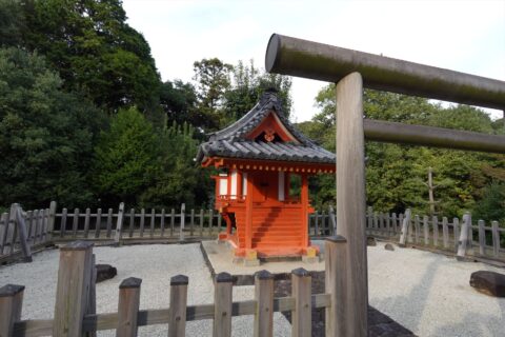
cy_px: 168
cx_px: 252
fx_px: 252
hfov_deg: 90.0
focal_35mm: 18
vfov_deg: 67.4
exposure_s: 1/250
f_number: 4
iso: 160
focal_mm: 6.9
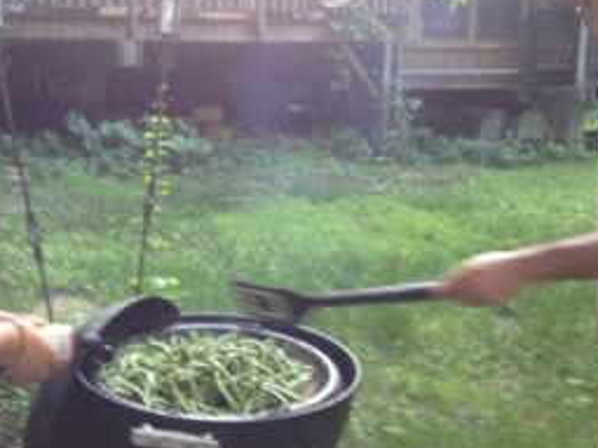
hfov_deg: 34.6
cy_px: 246
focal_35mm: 55
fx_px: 950
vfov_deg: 26.5
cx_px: 199
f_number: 2.4
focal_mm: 4.28
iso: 64
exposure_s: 1/20
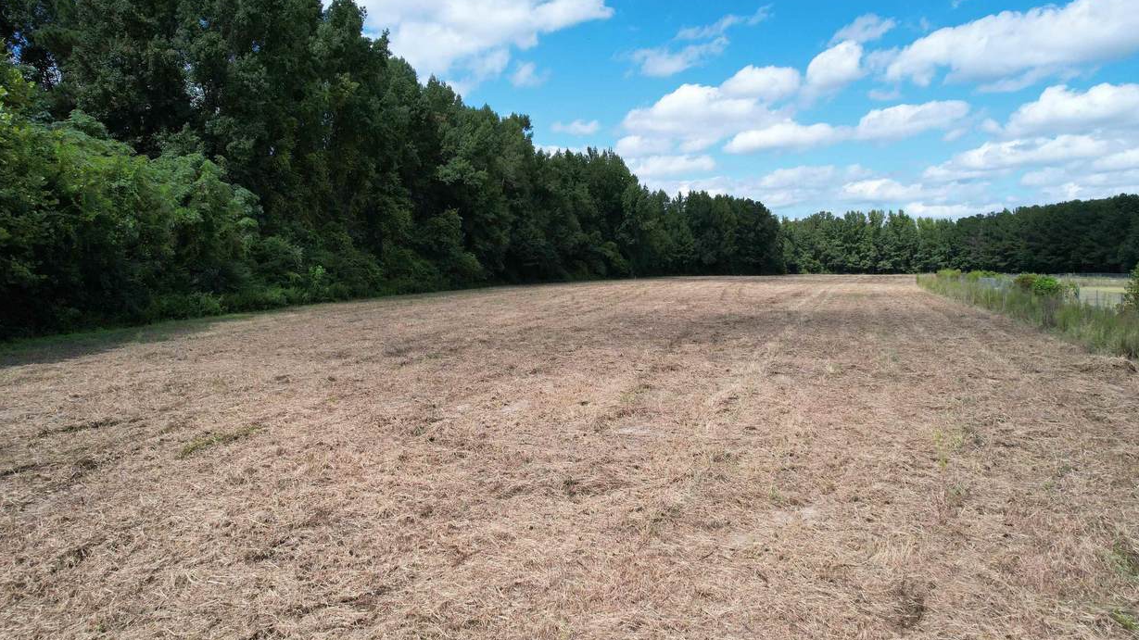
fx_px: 725
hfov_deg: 76.3
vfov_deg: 47.5
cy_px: 269
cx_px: 576
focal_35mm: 24
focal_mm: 8.38
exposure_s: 1/2000
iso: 110
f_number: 2.8
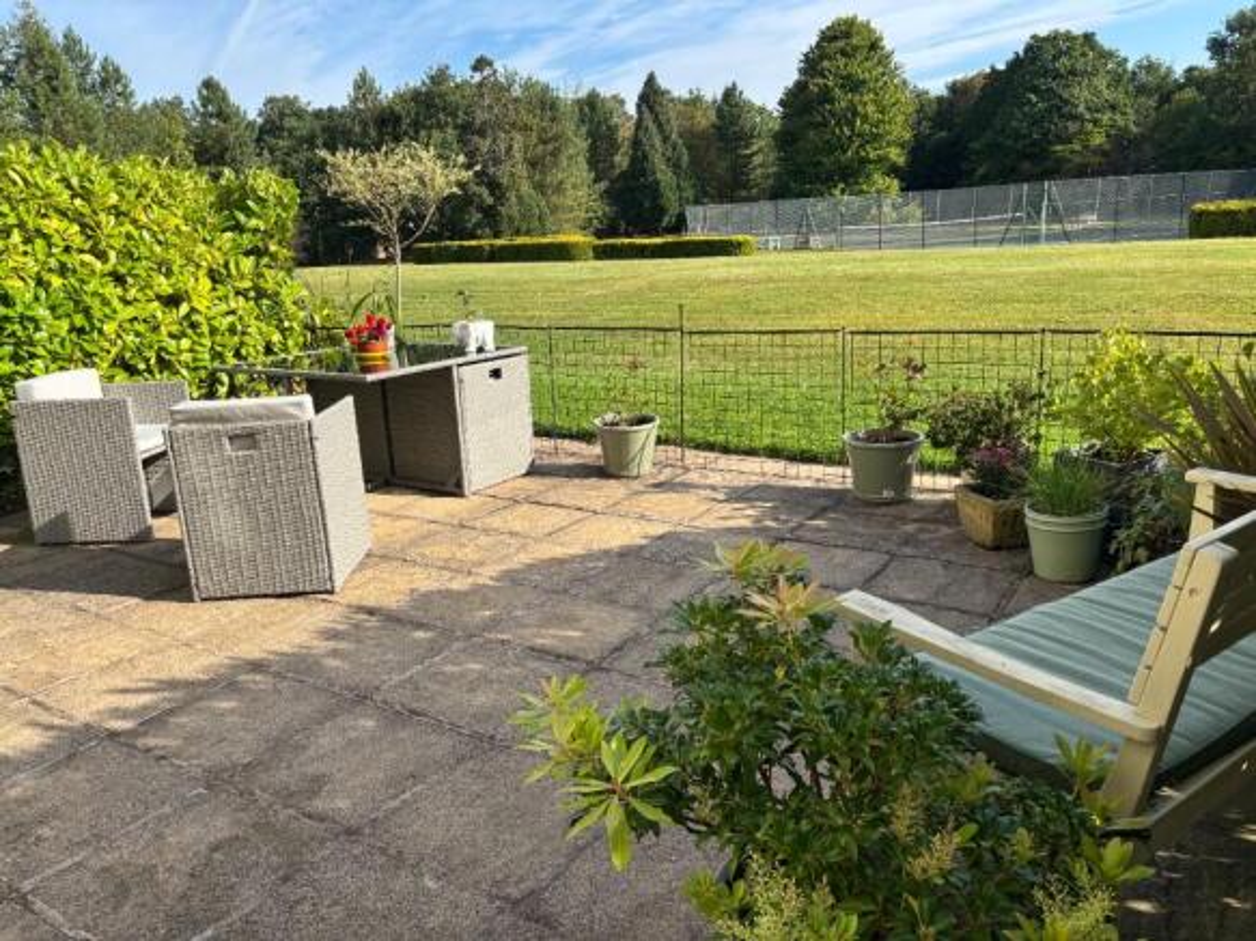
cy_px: 470
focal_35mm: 26
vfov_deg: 53.0
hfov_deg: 67.3
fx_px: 943
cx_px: 628
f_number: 1.6
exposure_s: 1/1263
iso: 50
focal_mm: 5.96
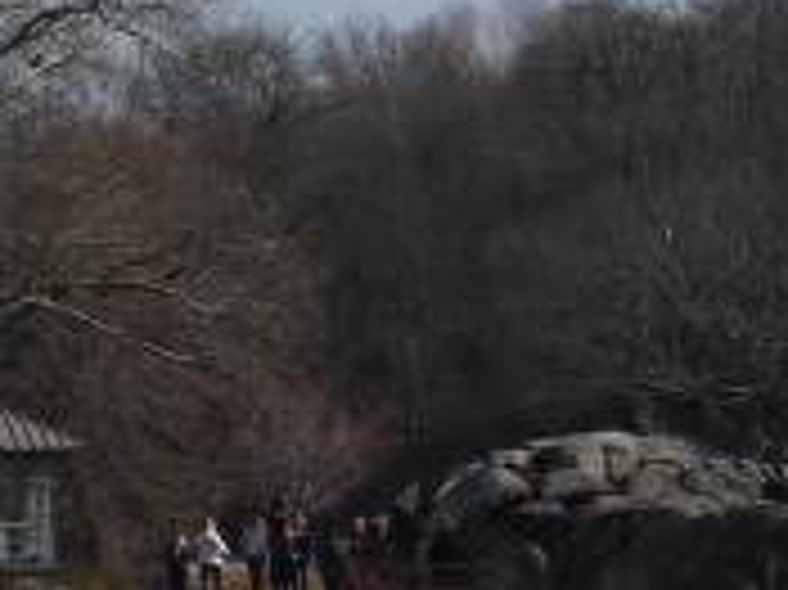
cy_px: 302
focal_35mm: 246
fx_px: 5596
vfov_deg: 6.0
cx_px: 1621
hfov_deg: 7.7
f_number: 10
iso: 160
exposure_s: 1/400
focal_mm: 21
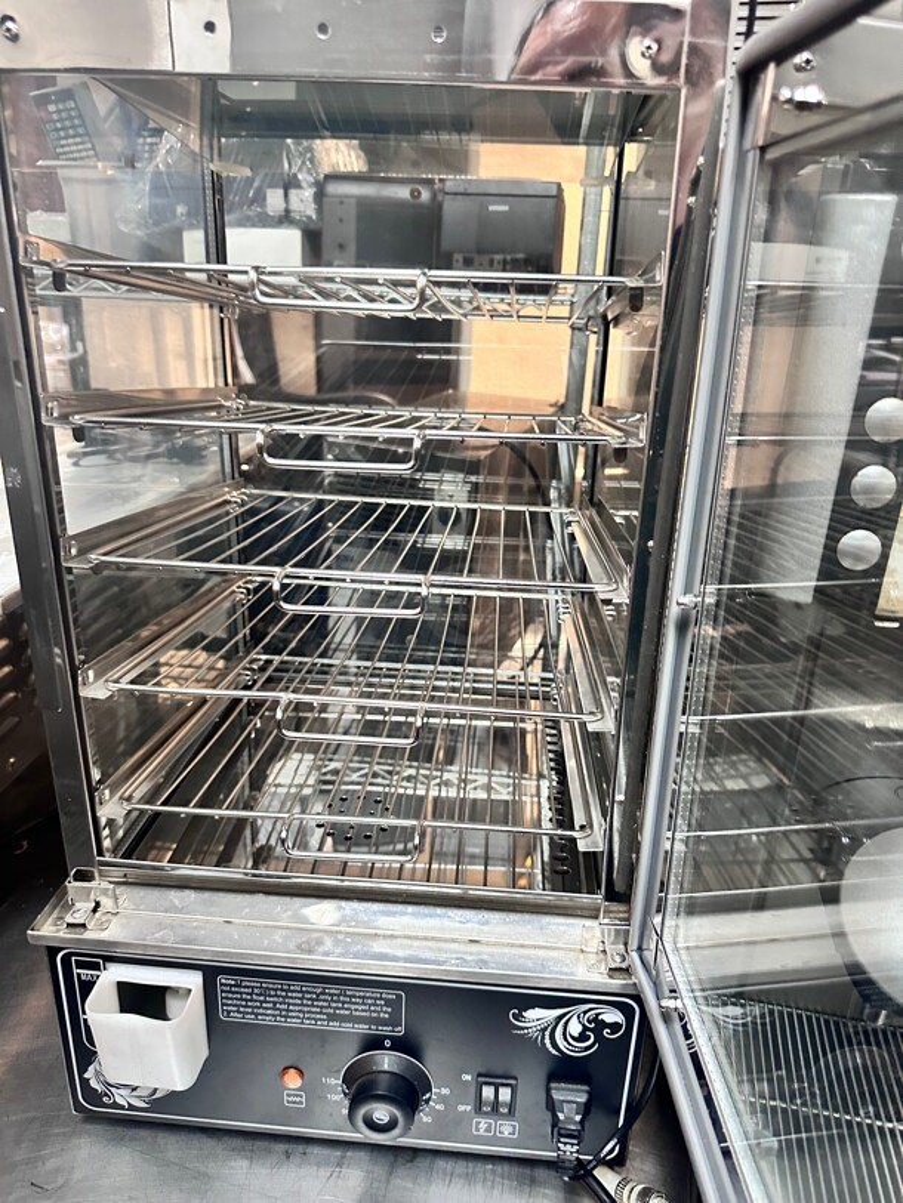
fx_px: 835
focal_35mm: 24
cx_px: 452
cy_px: 602
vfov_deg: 71.6
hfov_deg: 56.8
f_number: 1.78
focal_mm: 6.86
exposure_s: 1/60
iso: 500
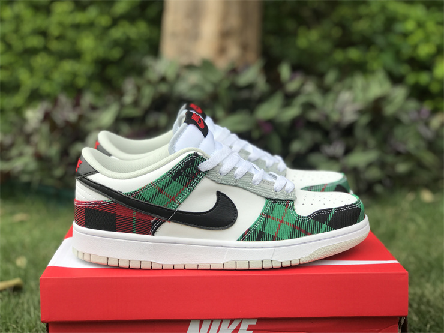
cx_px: 222
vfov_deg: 25.7
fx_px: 731
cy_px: 166
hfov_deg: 33.8
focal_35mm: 57
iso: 20
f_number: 2.8
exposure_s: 1/267
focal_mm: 6.6
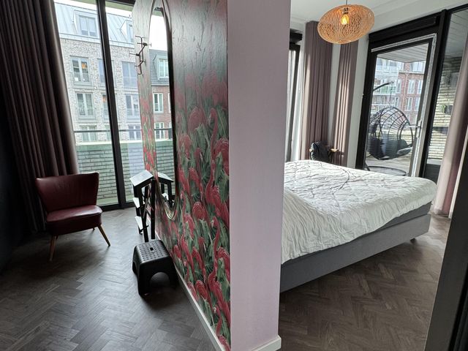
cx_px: 234
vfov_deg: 85.7
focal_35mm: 14
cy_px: 176
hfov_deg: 102.1
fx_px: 189
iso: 100
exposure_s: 1/100
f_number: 2.2
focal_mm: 2.22
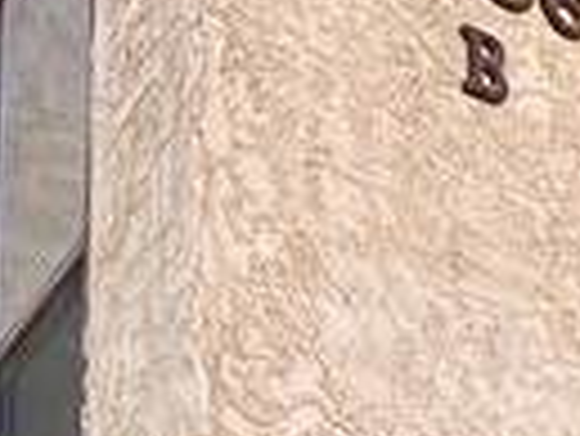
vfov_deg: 12.0
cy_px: 1007
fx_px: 1727
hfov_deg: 19.0
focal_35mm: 103
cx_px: 211
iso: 32
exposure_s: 1/444
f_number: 1.8
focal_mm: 1.57
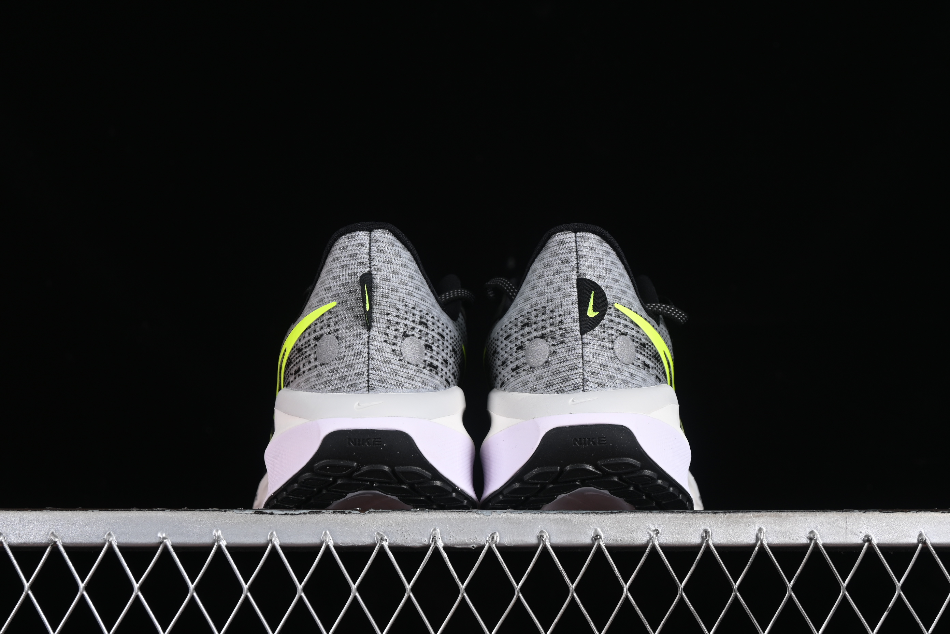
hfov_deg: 27.0
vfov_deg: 18.2
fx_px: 1979
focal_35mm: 75
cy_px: 317
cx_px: 475
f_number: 7.1
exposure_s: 1/60
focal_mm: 50
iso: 160
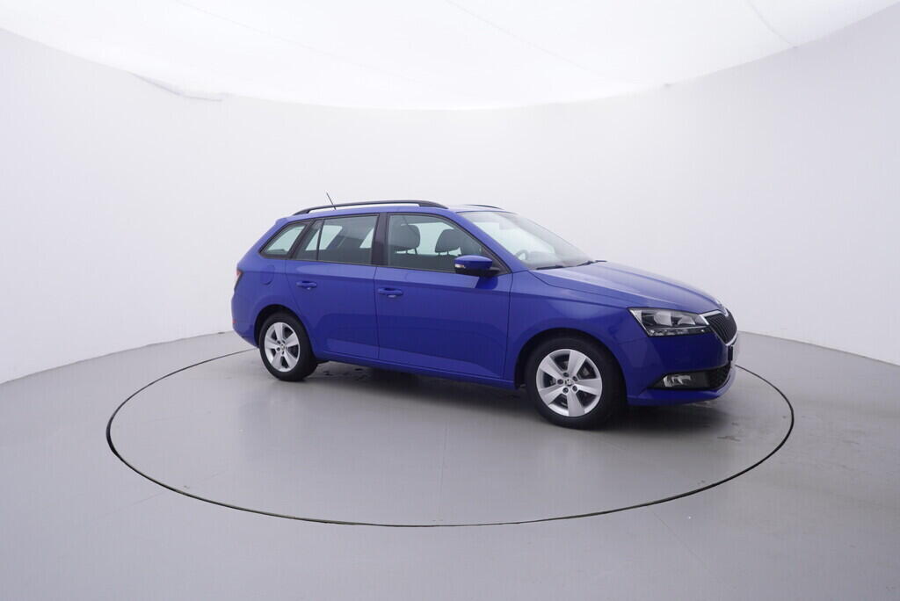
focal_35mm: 22
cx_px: 450
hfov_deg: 77.3
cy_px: 300
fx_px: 563
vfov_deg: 56.2
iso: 200
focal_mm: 15
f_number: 5
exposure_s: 1/80
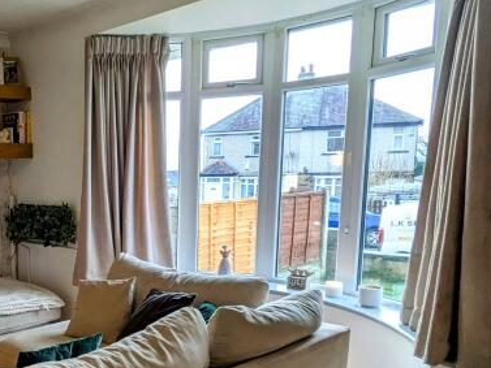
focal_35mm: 38
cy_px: 249
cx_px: 29
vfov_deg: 37.3
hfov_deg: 43.7
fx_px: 539
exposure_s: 1/100
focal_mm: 1.83
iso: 127
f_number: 2.2
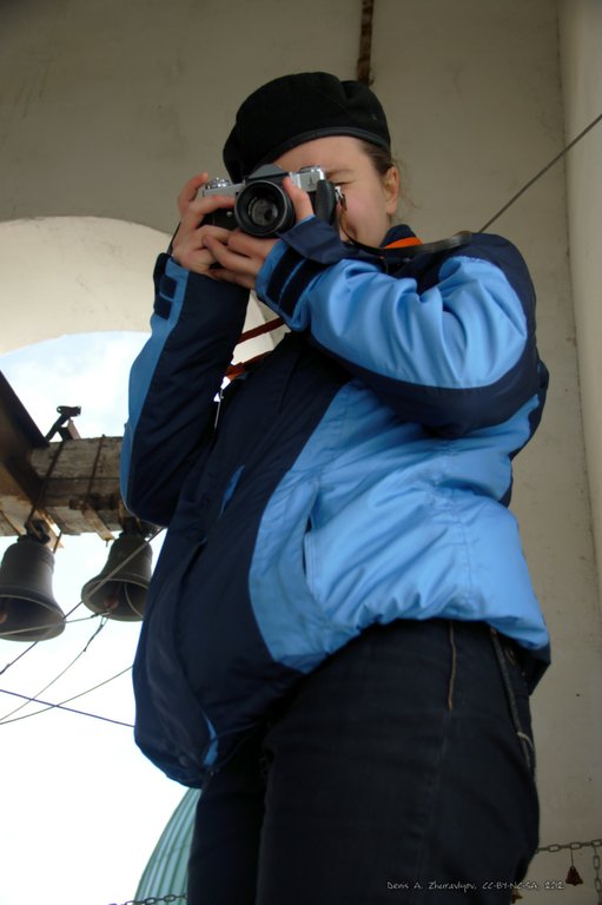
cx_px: 301
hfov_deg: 31.9
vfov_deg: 46.4
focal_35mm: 42
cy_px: 452
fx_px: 1055
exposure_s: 1/160
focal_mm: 28
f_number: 5.6
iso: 200
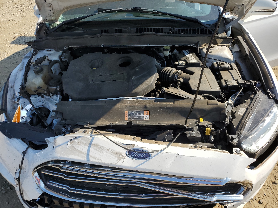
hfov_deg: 67.3
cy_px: 104
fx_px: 209
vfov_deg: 53.1
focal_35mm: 26
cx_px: 139
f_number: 1.5
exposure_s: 1/2500
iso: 50
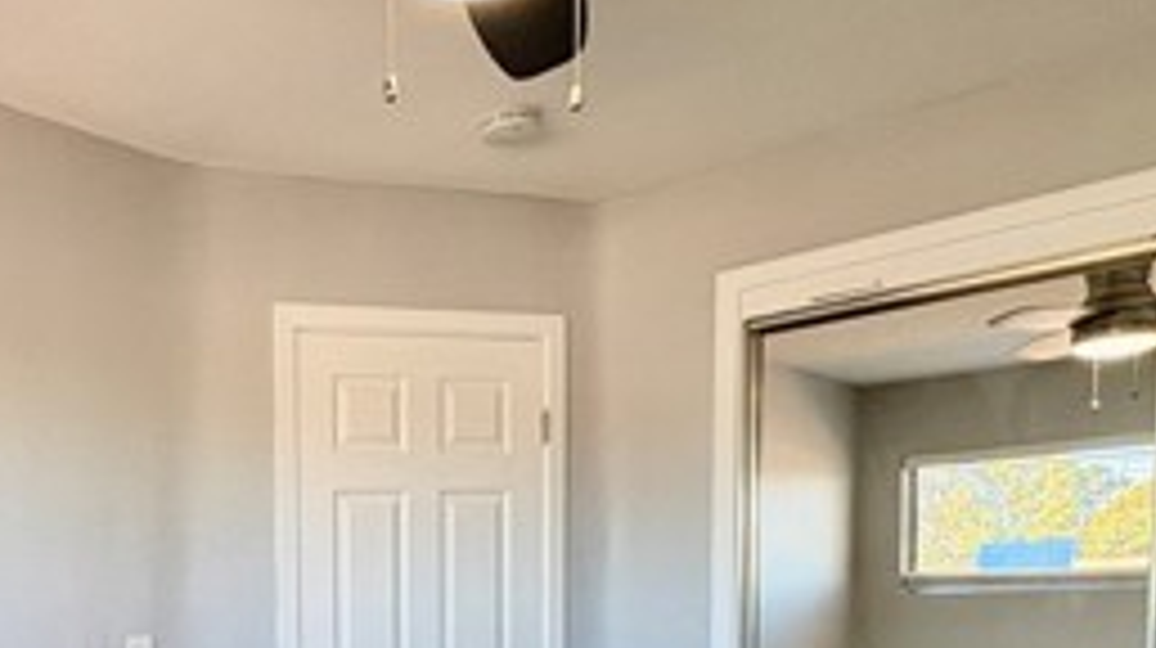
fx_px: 1164
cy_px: 706
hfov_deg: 47.0
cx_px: 94
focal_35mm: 38
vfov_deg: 28.4
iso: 160
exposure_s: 1/120
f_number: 2.2
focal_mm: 2.22
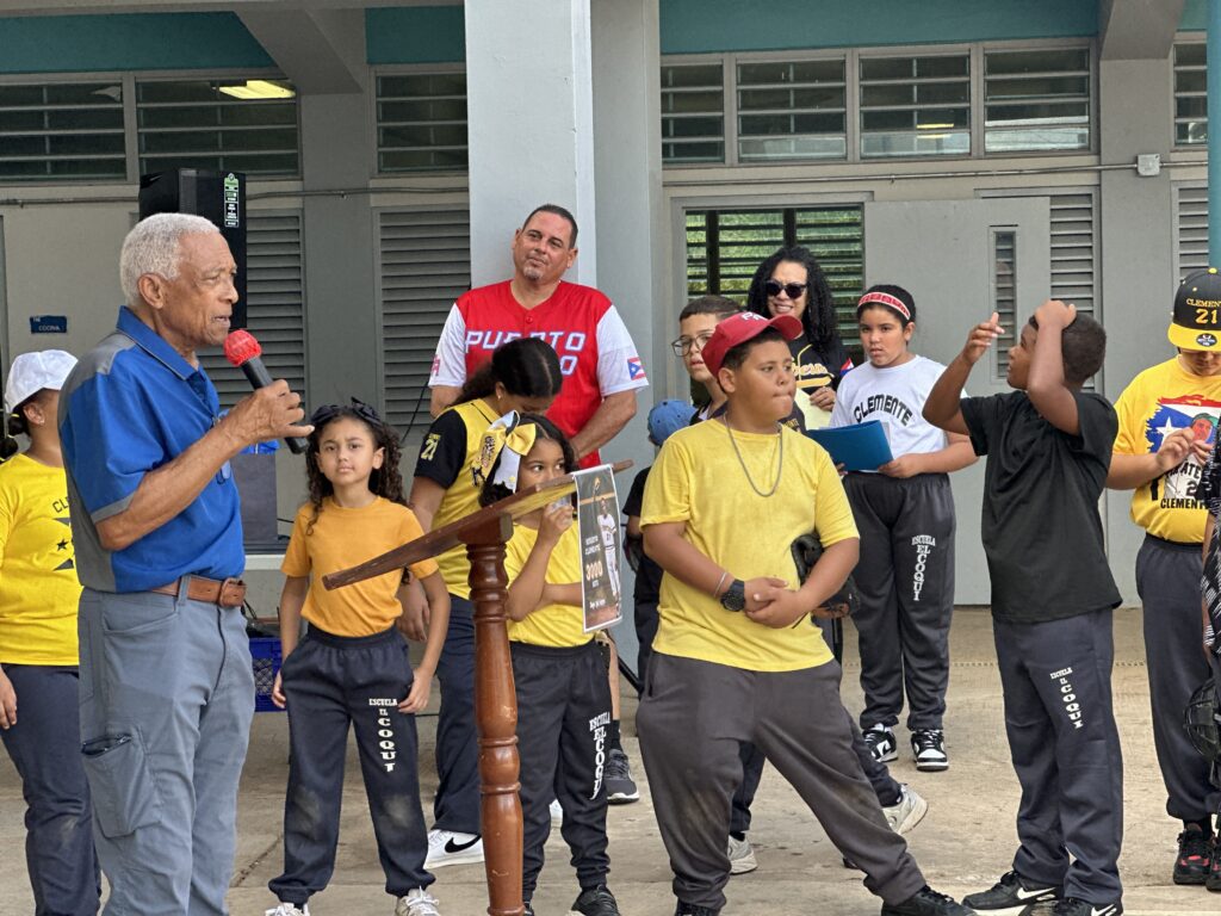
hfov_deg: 25.3
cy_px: 458
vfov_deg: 19.1
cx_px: 610
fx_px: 2716
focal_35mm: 77
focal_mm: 9
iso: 64
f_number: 2.8
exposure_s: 1/121
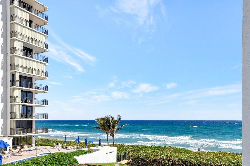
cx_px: 125
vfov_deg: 43.6
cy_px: 83
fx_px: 208
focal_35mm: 30
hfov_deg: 61.9
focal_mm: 20
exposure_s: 1/3200
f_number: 9
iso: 640
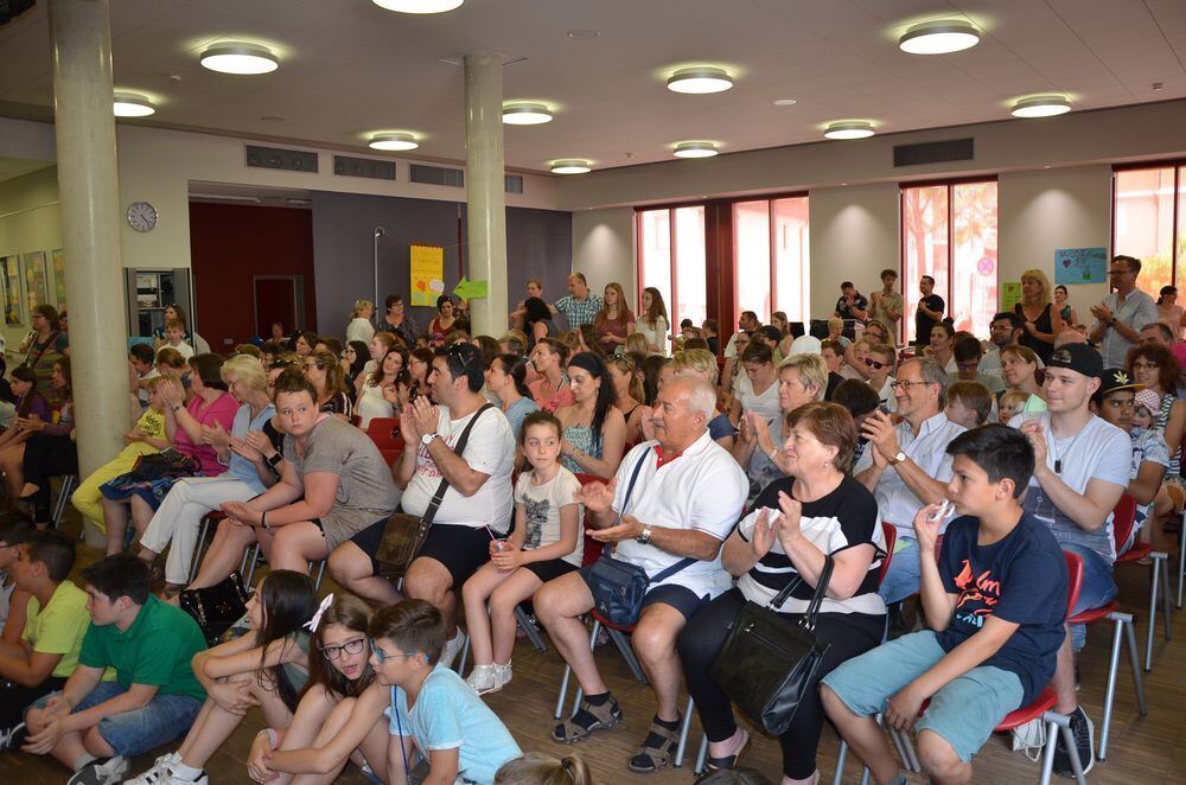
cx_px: 593
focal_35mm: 27
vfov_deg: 47.7
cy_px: 392
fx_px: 888
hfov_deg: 67.5
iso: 450
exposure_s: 1/60
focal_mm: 18
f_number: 3.5
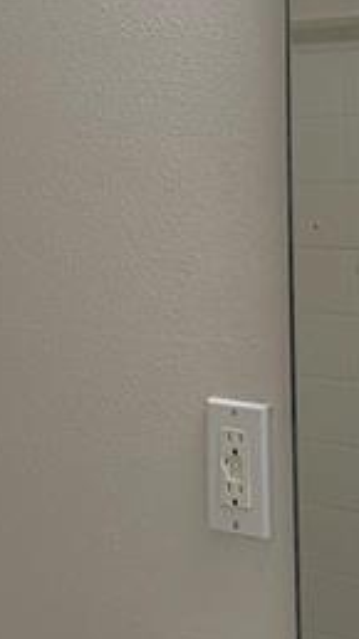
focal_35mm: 132
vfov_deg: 16.3
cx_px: -329
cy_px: 275
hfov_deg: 8.7
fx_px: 2235
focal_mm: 5.96
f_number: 1.6
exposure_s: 1/185
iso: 125
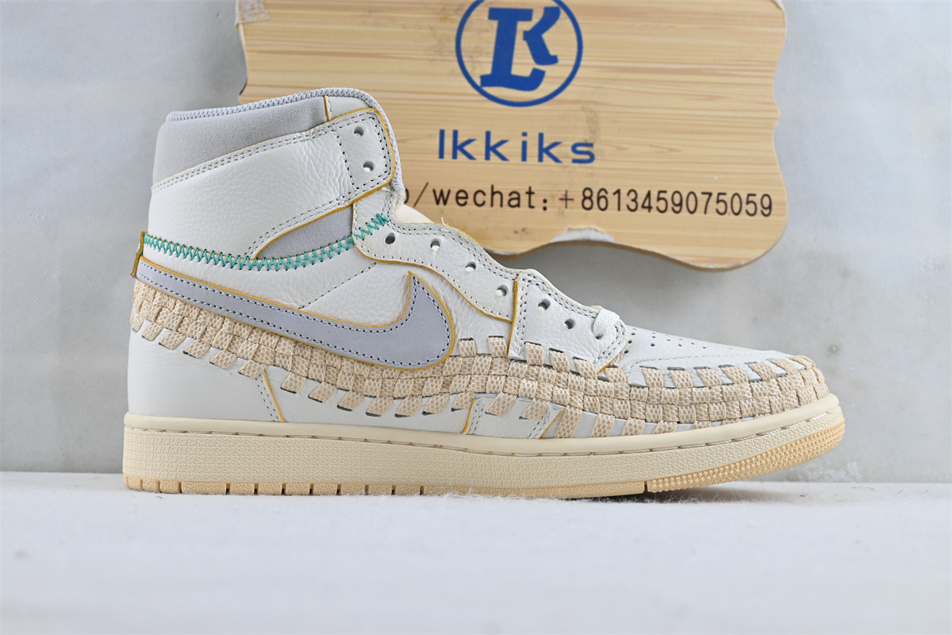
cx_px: 476
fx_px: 1190
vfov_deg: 29.9
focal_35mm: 45
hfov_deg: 43.6
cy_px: 318
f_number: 4.8
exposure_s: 1/50
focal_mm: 30
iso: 100
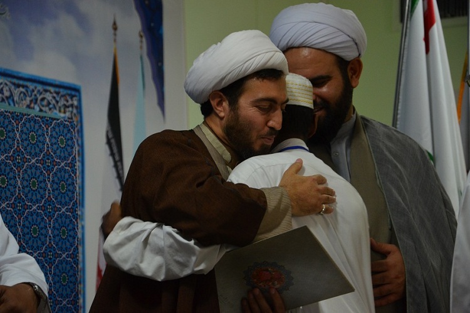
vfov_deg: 8.7
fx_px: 2056
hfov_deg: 13.0
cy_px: 156
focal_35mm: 158
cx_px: 235
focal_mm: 105
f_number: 5.6
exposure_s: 1/30
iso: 900
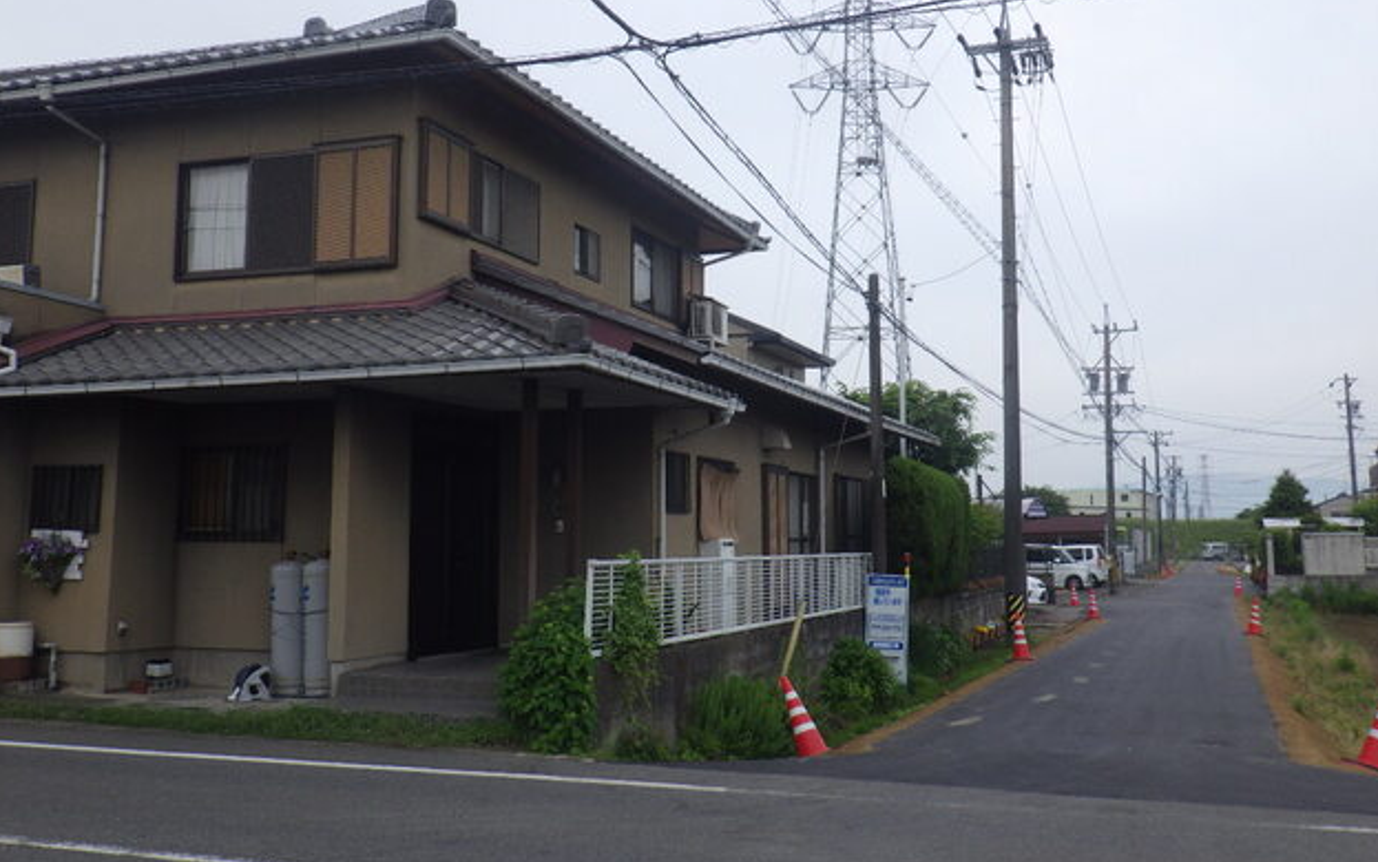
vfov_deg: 34.4
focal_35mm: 37
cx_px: 686
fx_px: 1390
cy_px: 358
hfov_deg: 52.7
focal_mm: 6.1
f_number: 4.6
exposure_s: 1/400
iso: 125
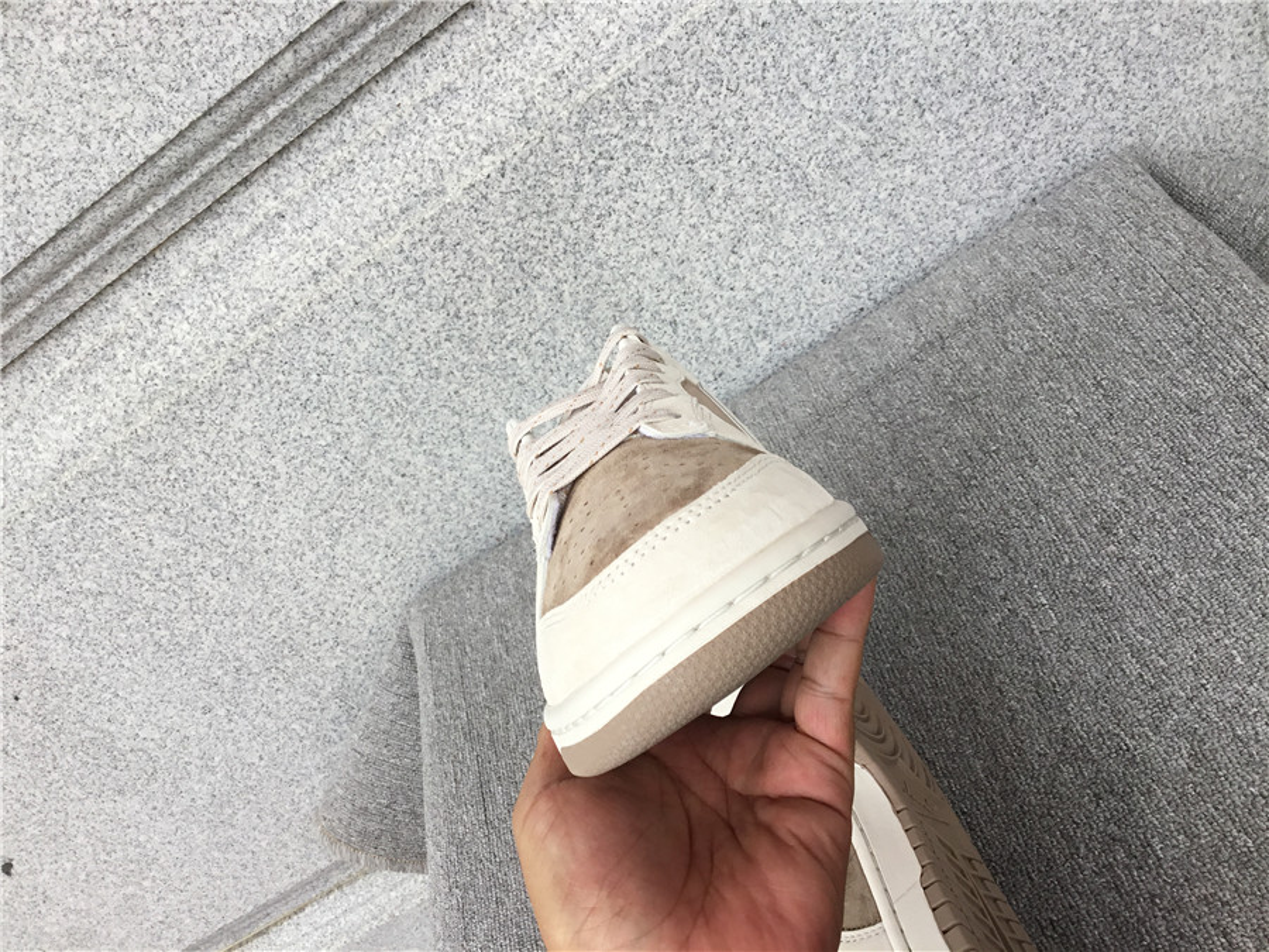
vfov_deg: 45.4
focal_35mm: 31
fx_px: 1136
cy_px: 476
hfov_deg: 58.4
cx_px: 634
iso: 25
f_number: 2.4
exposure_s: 1/178
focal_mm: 3.3
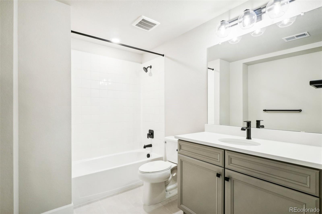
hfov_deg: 95.0
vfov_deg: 72.0
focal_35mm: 16
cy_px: 107
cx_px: 161
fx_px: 148
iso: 320
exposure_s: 1/30
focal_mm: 11
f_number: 8
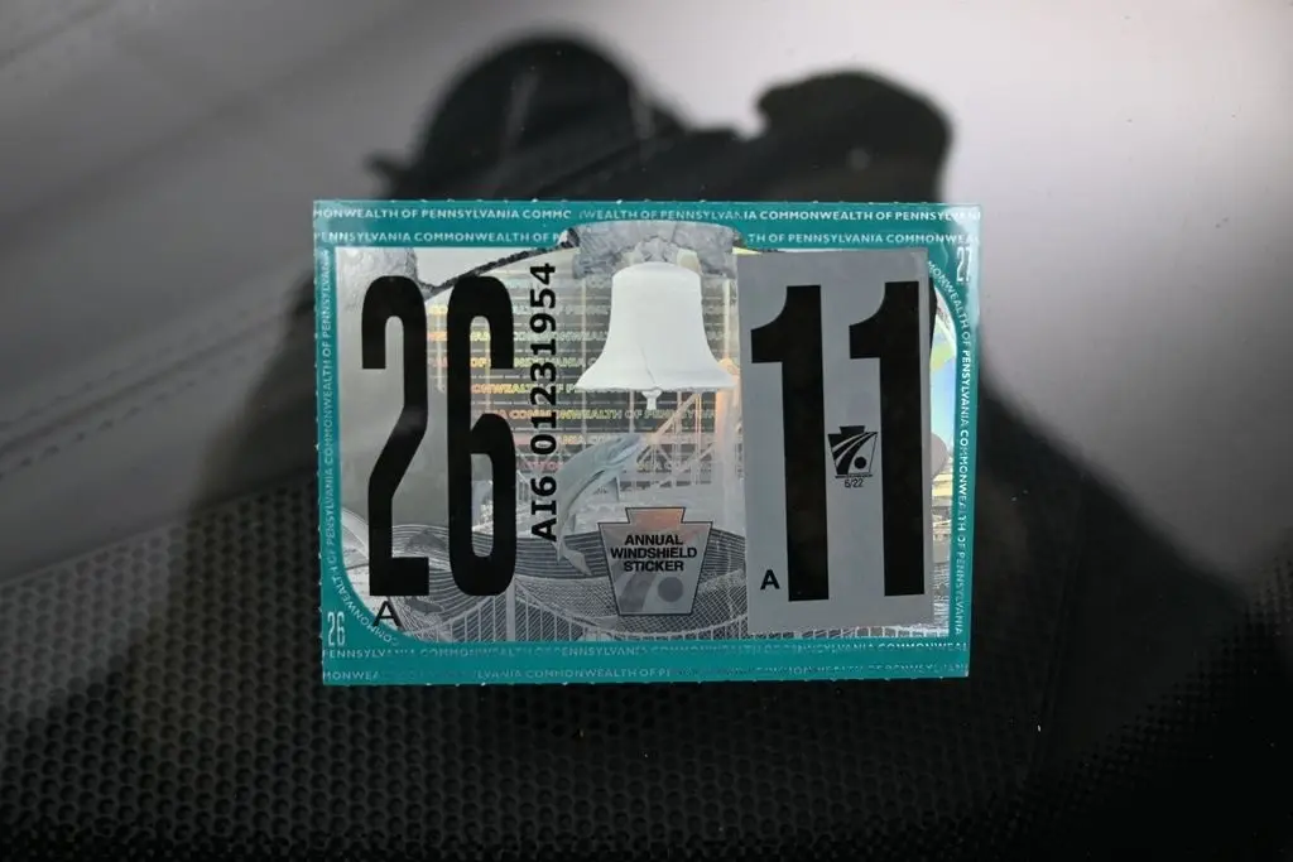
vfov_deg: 35.5
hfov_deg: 51.3
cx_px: 646
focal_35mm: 38
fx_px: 1347
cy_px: 431
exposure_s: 1/250
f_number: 4.2
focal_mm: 25
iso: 360
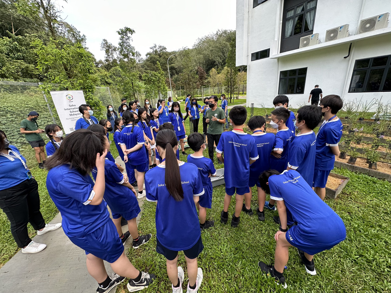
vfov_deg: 85.7
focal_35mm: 14
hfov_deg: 102.1
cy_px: 146
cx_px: 196
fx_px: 158
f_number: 2.2
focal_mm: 2.22
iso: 40
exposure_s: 1/147
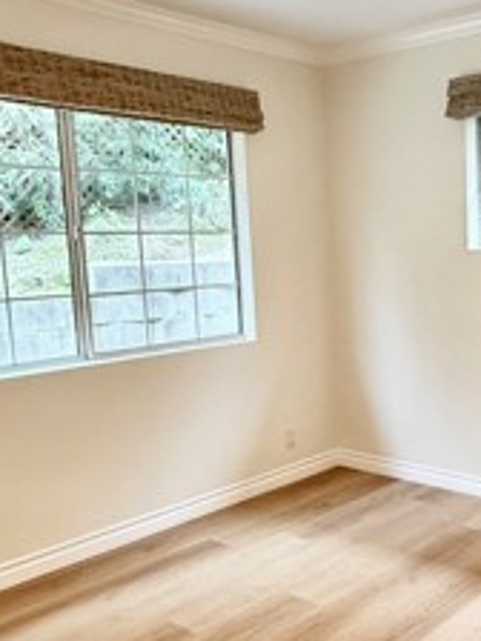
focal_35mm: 40
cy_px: 349
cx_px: 432
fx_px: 741
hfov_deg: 34.0
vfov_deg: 46.7
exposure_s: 1/120
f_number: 2.2
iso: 320
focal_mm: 2.22
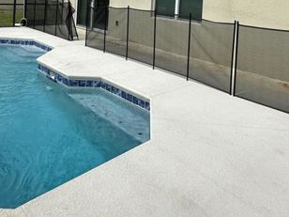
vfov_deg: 38.6
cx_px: 151
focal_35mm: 32
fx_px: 267
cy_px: -5
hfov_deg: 56.8
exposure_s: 1/1435
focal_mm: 2.22
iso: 50
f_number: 2.2
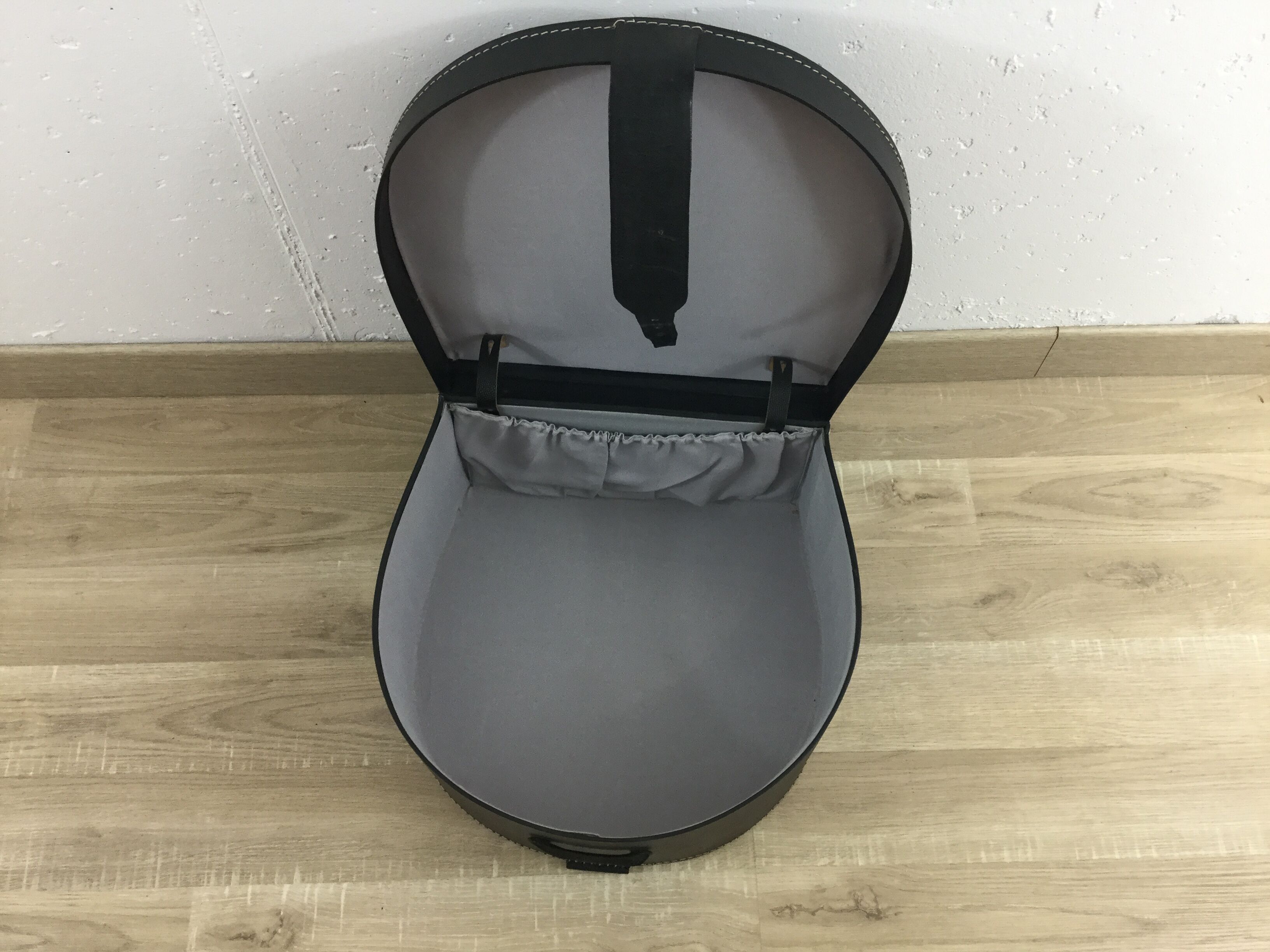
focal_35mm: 31
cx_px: 635
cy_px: 476
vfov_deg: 45.4
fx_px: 1137
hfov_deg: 58.4
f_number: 2.4
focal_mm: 3.3
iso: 80
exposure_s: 1/33
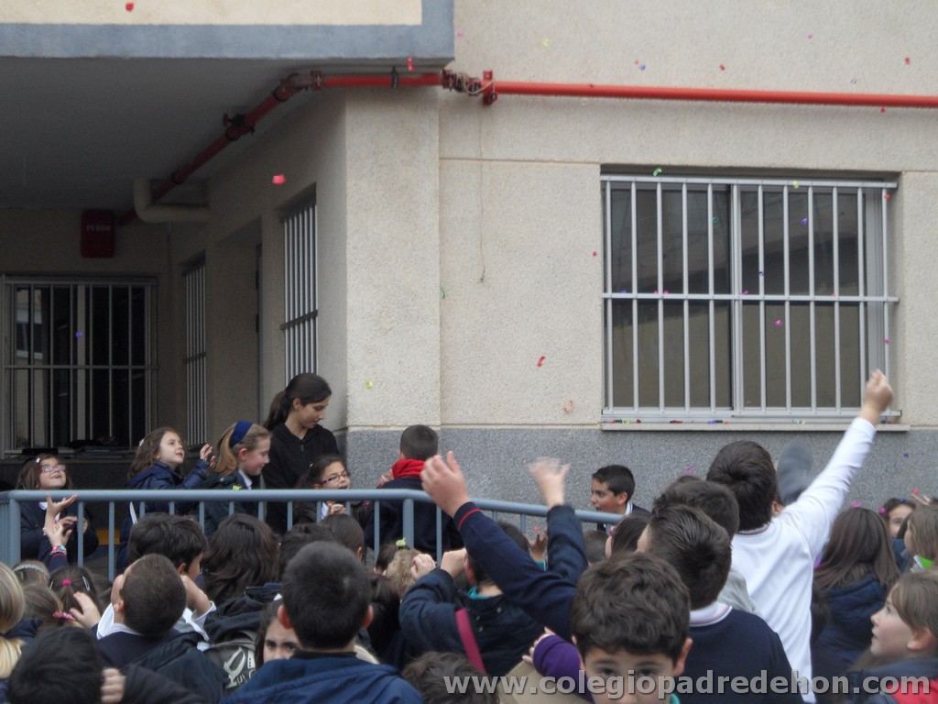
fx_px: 2710
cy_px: 352
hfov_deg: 19.6
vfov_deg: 14.8
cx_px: 469
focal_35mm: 100
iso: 100
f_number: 4.4
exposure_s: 1/60
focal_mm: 16.3
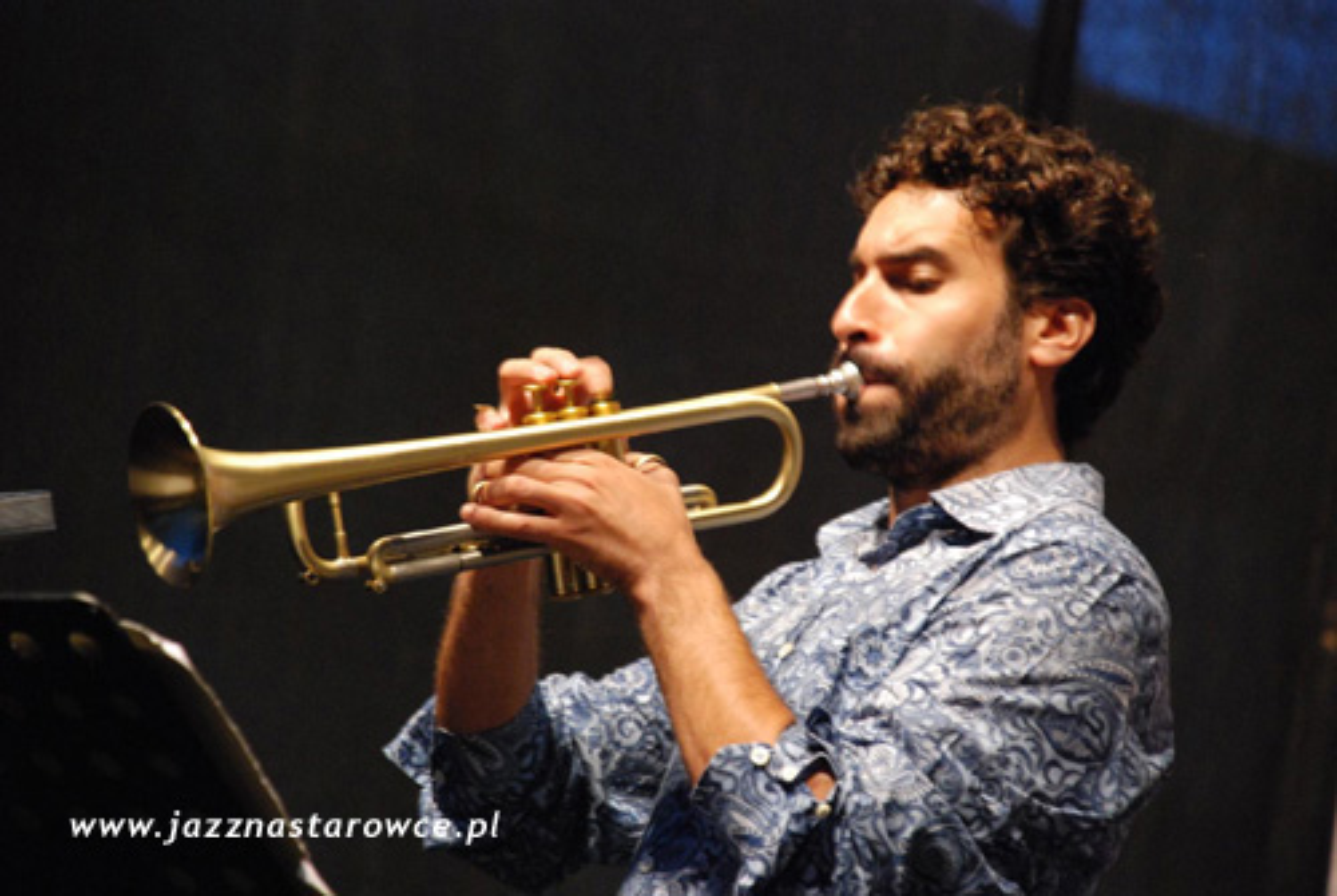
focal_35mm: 188
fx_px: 6974
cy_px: 448
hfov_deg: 11.0
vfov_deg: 7.3
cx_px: 668
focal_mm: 125
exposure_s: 1/15
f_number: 5.6
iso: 1600
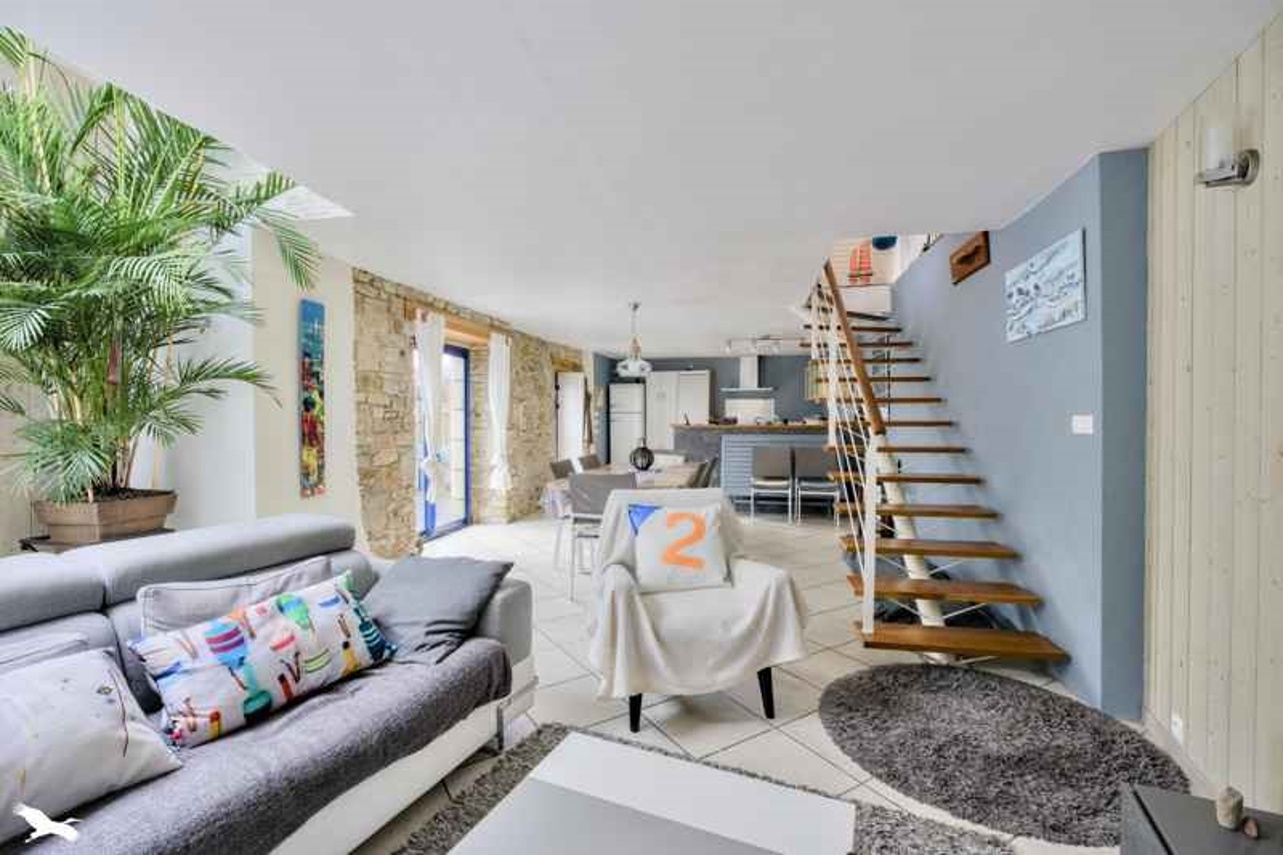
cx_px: 642
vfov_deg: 73.7
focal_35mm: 16
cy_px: 428
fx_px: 570
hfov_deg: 96.7
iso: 800
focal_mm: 16
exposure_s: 1/160
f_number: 8
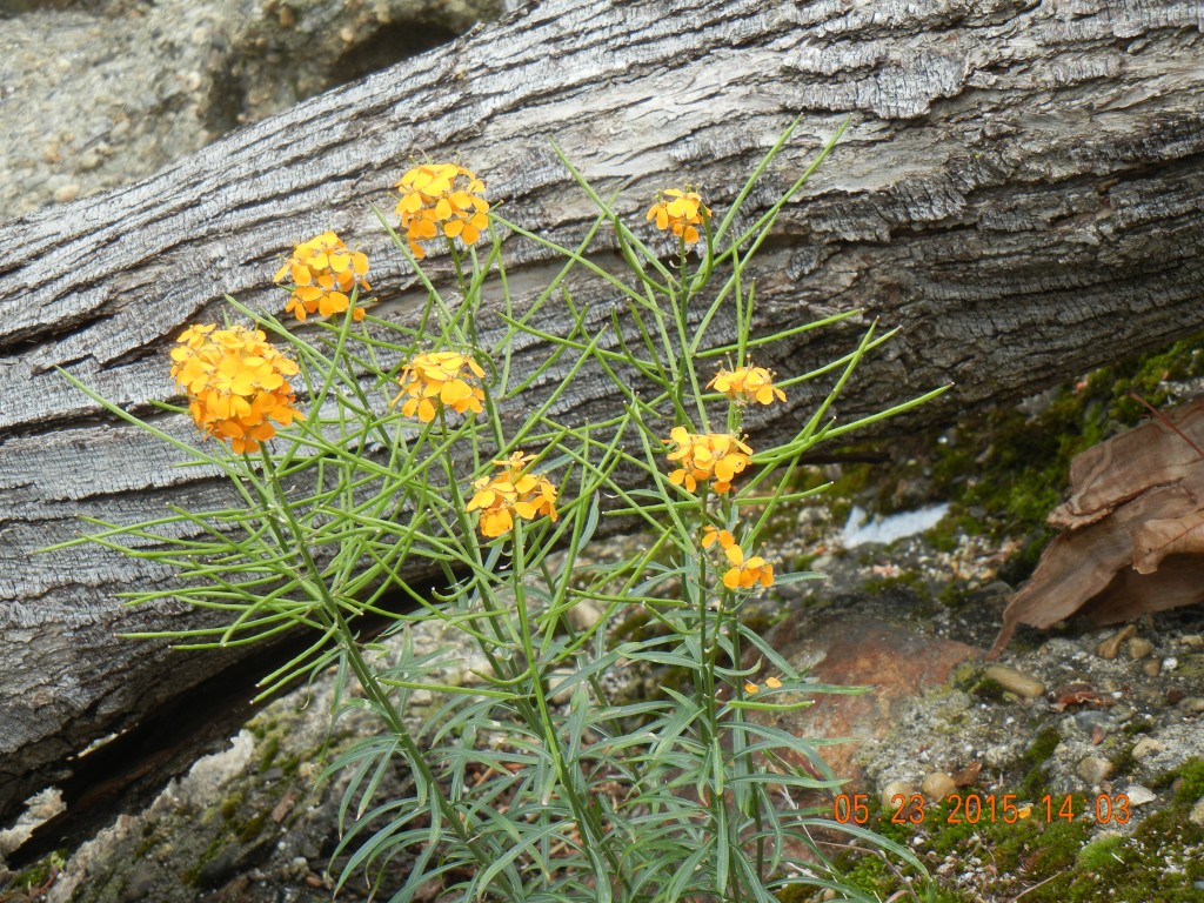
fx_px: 4035
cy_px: 452
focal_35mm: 116
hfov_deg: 17.0
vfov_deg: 12.8
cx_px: 602
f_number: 4.6
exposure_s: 1/182
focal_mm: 20.9
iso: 160
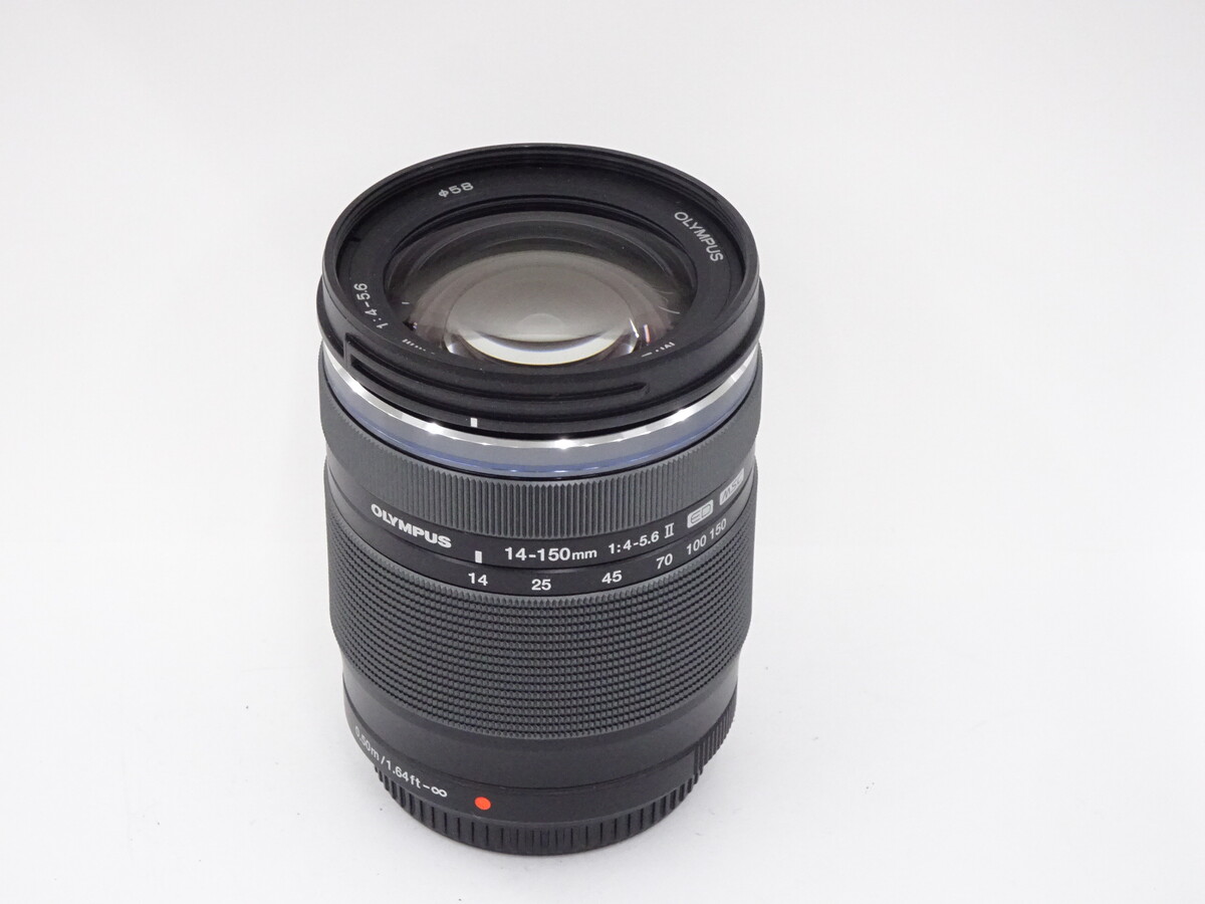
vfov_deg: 16.4
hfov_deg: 21.8
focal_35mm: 90
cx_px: 602
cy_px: 452
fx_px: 3133
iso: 800
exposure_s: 1/100
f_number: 5
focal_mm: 15.45
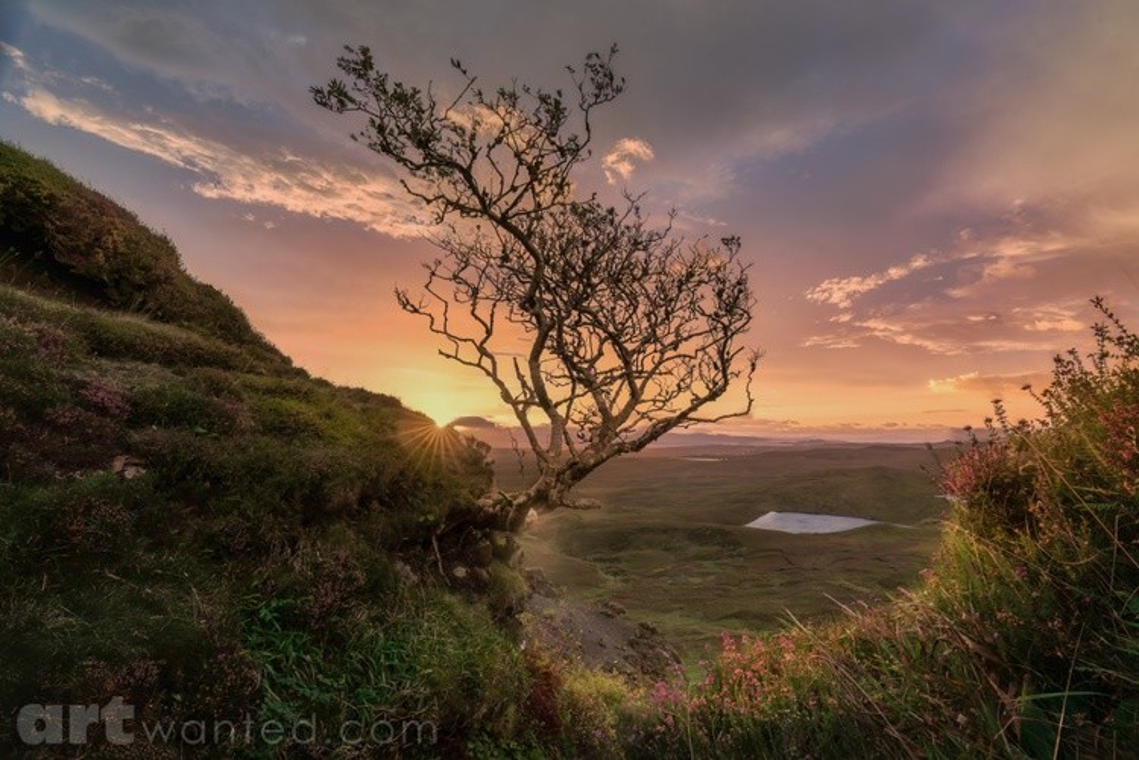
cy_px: 380
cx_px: 570
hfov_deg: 96.7
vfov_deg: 73.7
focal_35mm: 16
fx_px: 506
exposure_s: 1/10
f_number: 13
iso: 100
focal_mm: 16
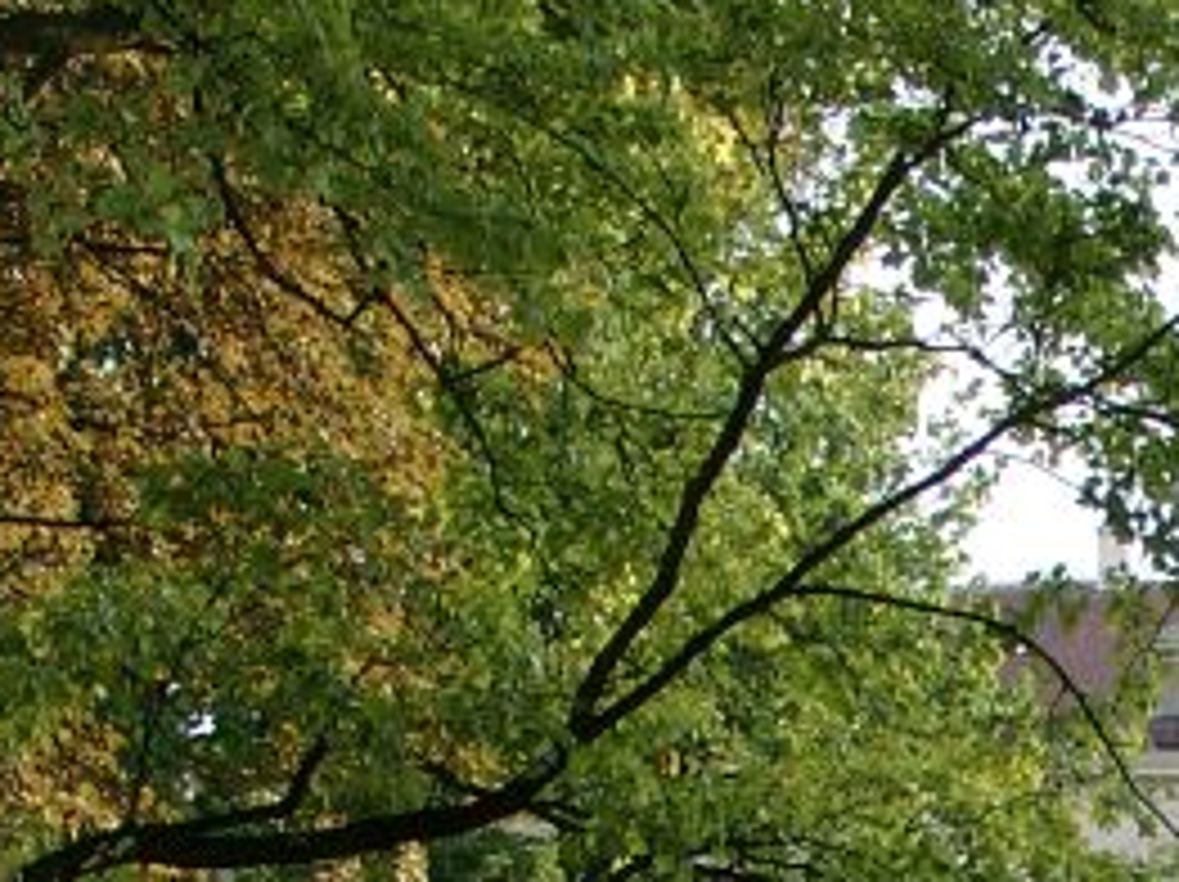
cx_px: 1521
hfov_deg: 17.7
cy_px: 1224
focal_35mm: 104
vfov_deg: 13.6
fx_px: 3539
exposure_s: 1/175
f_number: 4
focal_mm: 7.13
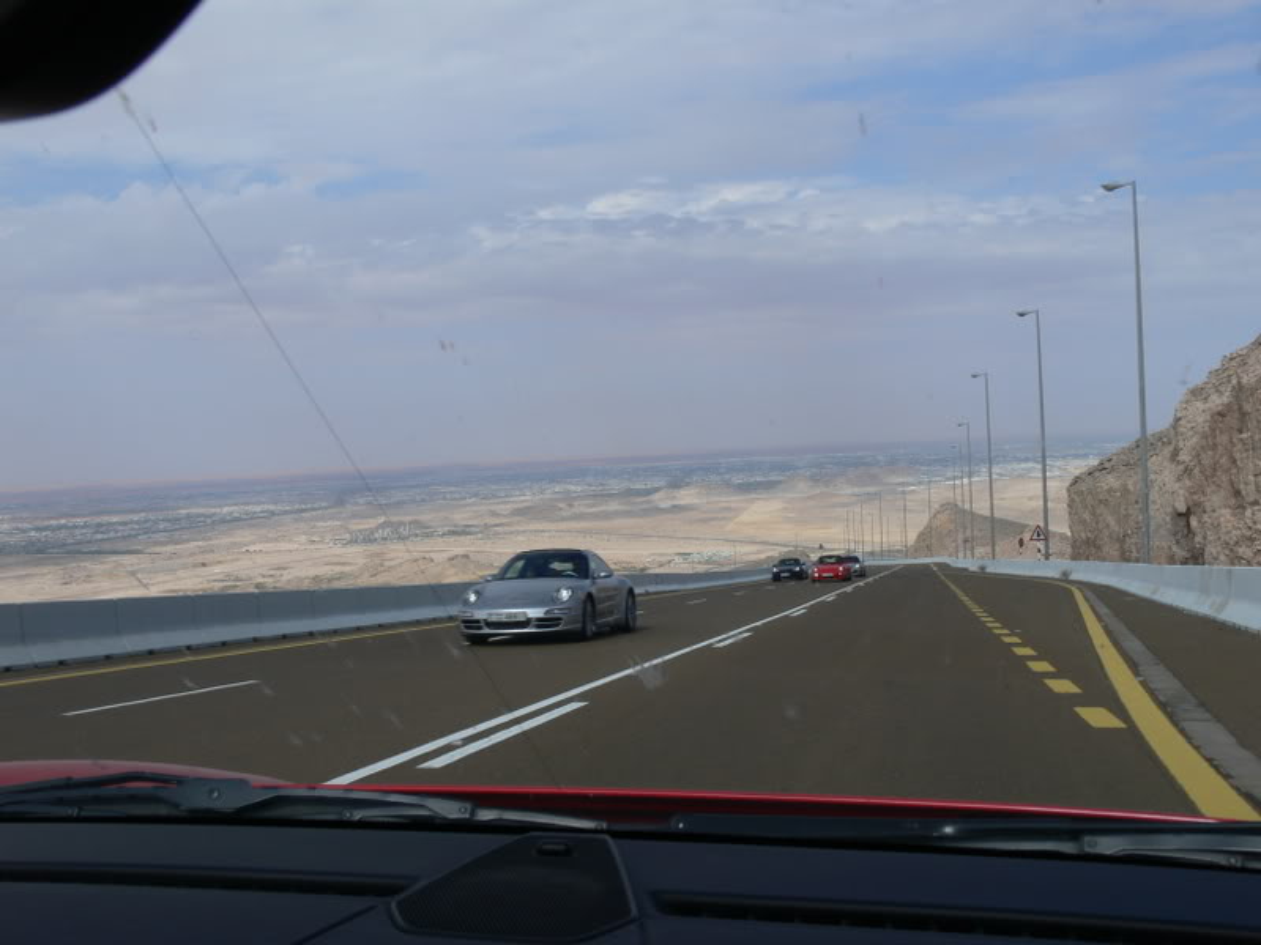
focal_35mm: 35
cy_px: 472
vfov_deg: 40.7
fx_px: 1275
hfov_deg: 52.6
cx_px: 630
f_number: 6.3
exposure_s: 1/500
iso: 80
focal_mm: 7.4
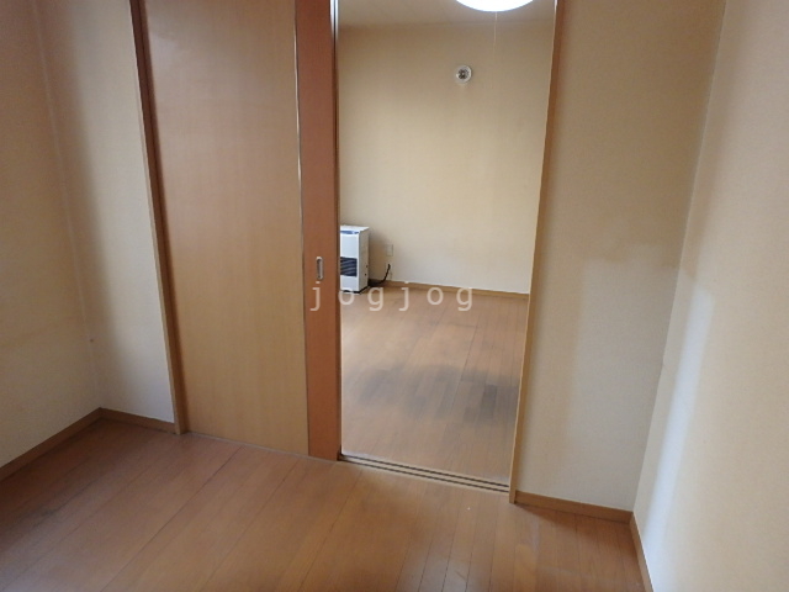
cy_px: 296
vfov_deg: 63.4
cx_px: 394
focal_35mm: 21
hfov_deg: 79.0
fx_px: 479
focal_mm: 3.7
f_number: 3.5
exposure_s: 1/30
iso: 400
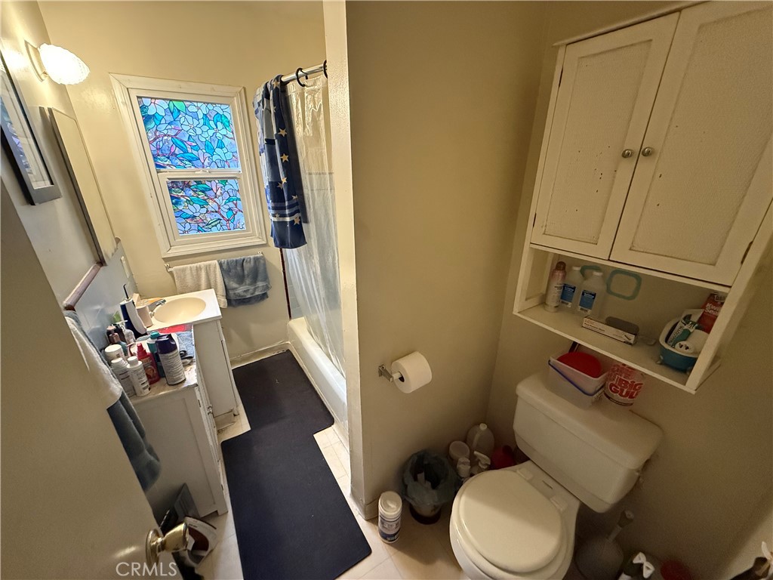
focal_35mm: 14
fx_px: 313
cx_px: 386
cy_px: 290
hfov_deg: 102.1
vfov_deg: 85.7
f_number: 2.2
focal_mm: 2.22
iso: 1000
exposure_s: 1/60
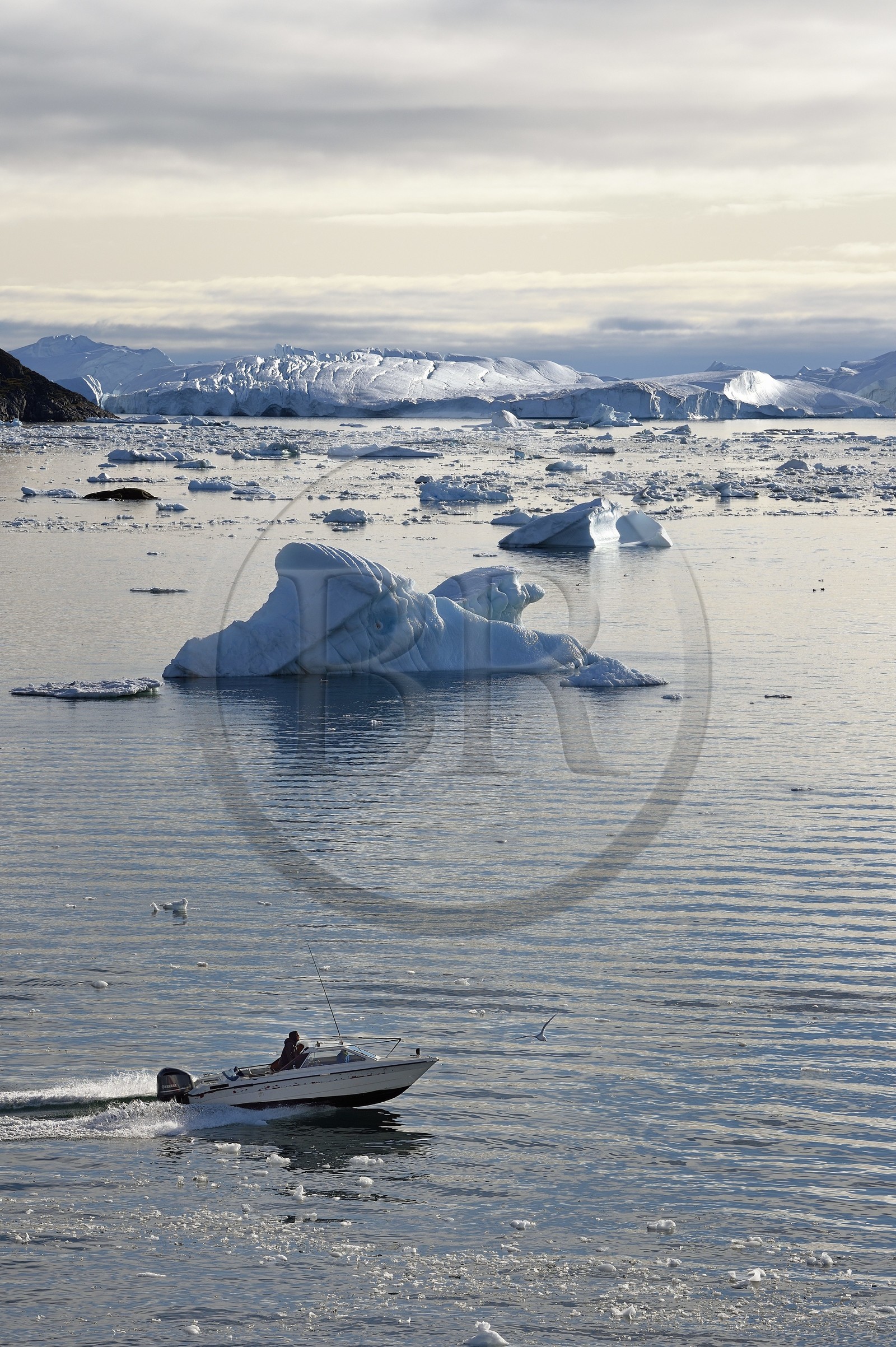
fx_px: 4860
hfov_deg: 10.5
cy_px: 674
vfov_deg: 15.8
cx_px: 448
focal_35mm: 130
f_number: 9
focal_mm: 130
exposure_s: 1/800
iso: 200
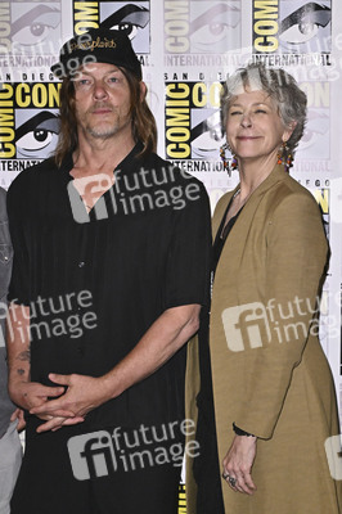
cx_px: 171
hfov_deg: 29.2
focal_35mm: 46
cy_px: 257
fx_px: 657
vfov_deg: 42.8
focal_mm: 46
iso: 1600
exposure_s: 1/320
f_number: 4.5
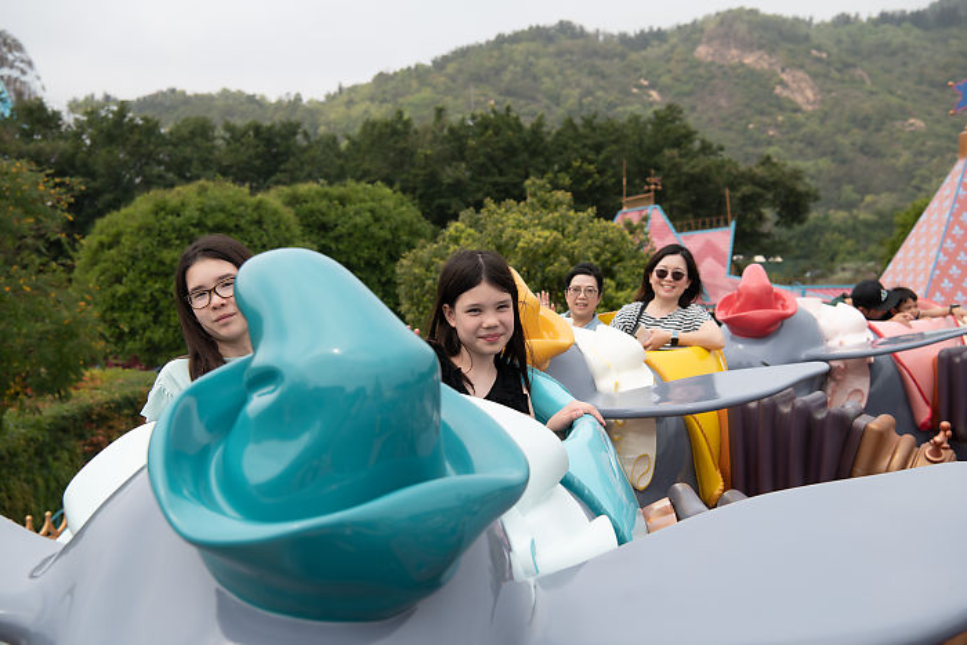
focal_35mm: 48
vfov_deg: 28.1
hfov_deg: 41.1
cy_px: 322
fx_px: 1290
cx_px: 484
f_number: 6.3
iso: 100
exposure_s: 1/400
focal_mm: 48
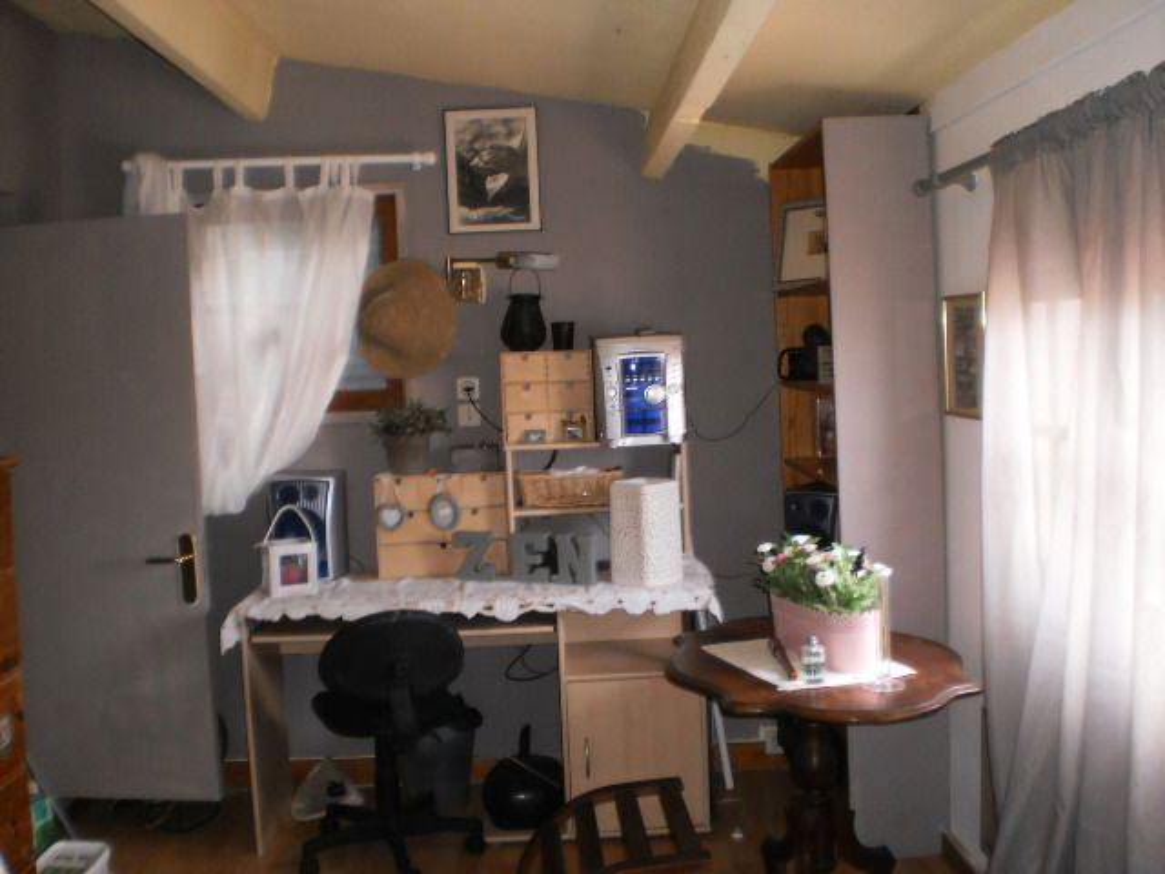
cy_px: 437
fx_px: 1212
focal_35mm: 36
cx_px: 582
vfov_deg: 39.7
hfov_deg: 51.4
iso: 200
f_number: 3.1
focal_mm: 6.3
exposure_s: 1/30
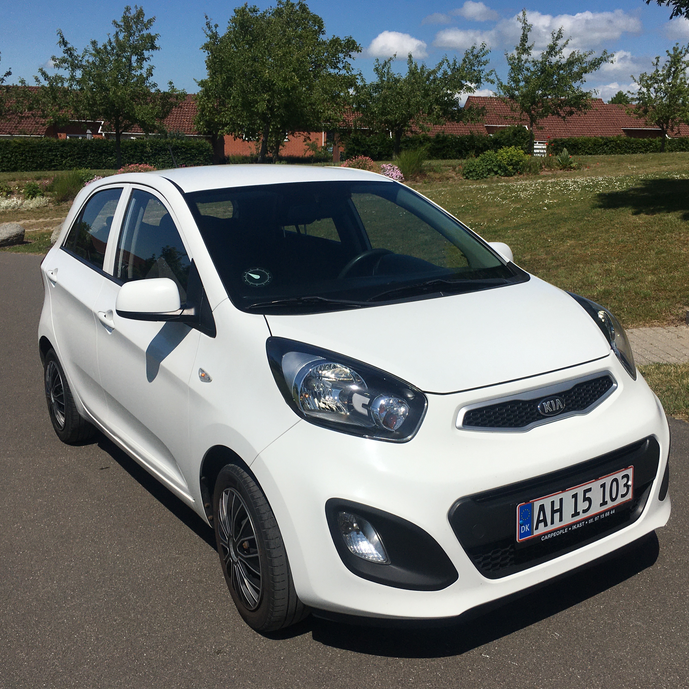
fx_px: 788
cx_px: 371
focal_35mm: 35
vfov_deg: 47.2
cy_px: 342
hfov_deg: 47.2
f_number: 2.2
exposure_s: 1/5917
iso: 25
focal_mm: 4.15
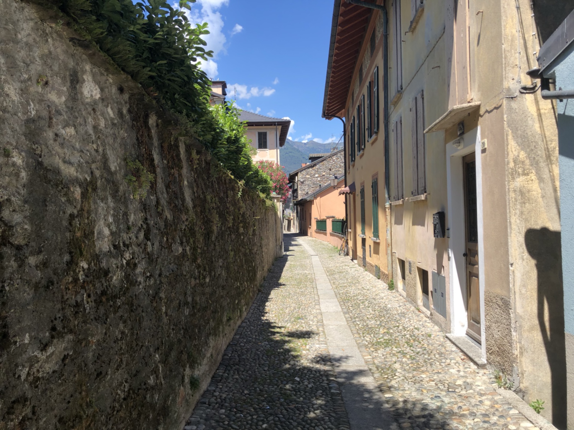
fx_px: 464
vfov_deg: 49.7
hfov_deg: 63.5
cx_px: 287
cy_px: 215
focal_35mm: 28
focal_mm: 3.99
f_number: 1.8
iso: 20
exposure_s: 1/1230
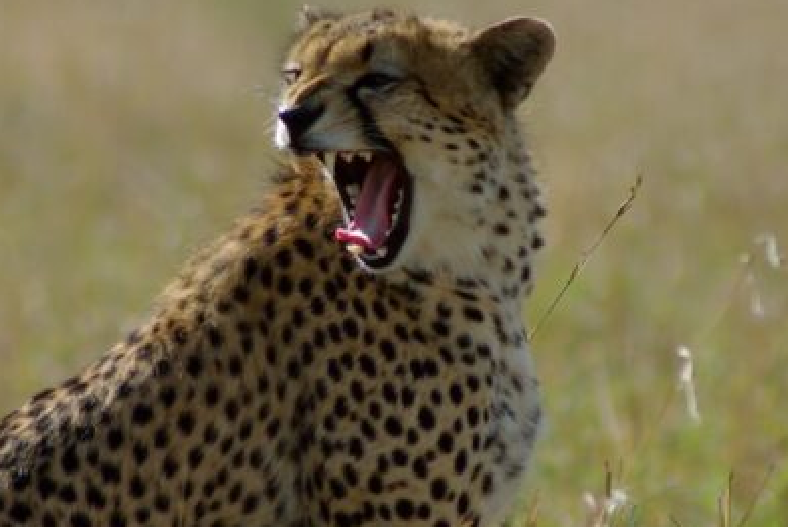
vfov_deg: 1.2
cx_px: 376
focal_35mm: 1181
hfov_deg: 1.7
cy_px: 324
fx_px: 25879
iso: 100
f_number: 5.6
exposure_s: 1/350
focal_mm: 300
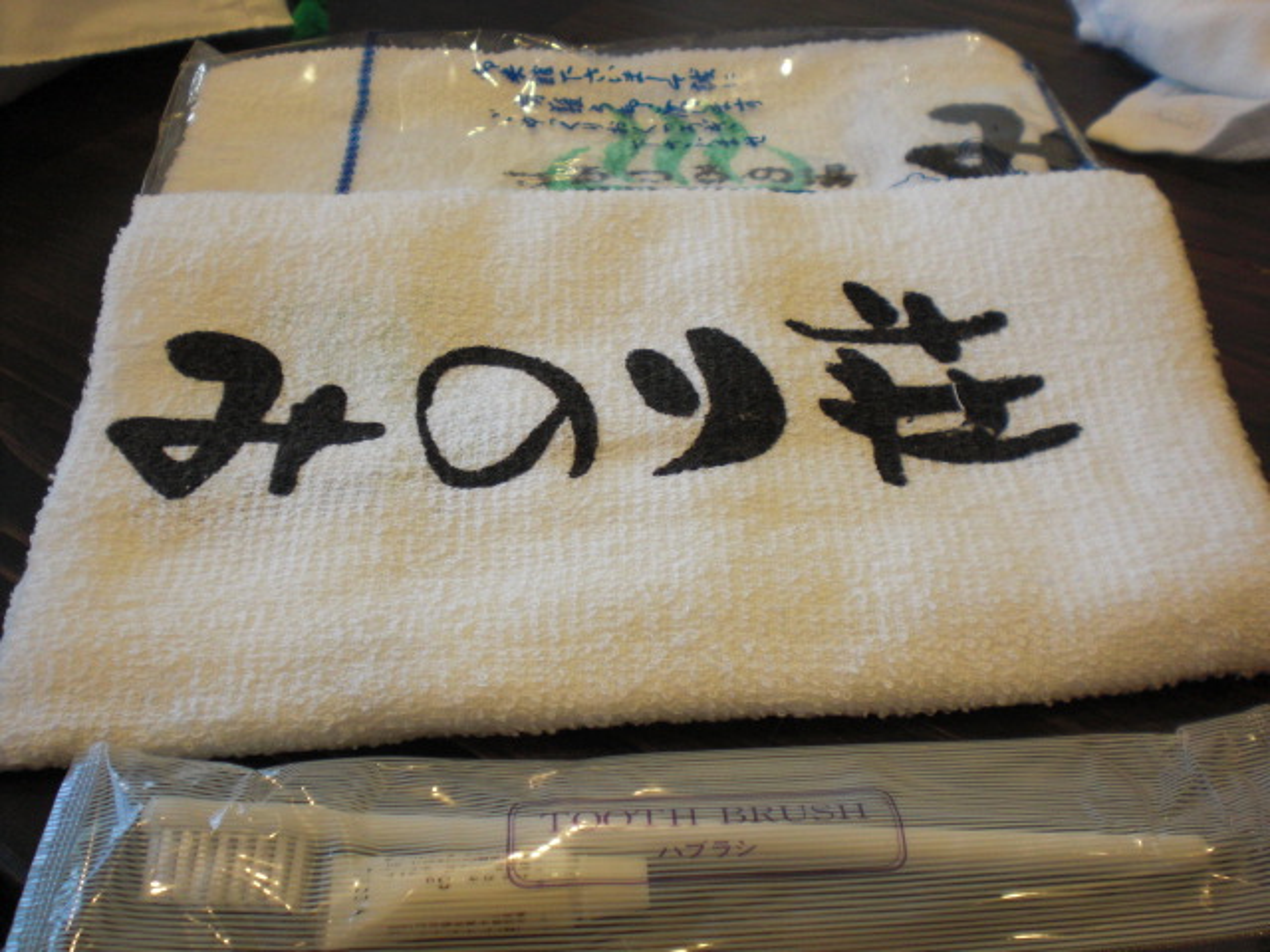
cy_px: 476
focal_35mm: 38
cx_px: 635
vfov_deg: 37.7
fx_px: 1394
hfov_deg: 49.0
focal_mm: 6.3
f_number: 3.1
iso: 200
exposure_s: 1/80
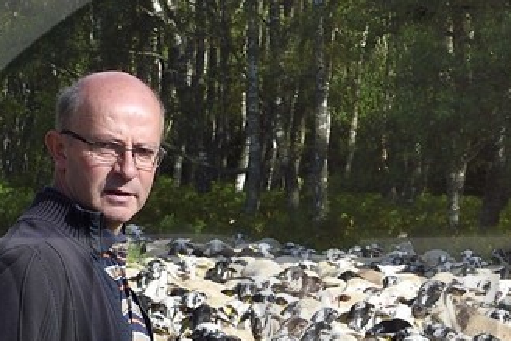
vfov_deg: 5.8
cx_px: 391
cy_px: 494
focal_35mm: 234
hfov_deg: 8.8
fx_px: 3323
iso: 400
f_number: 13
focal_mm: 48
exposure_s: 1/400
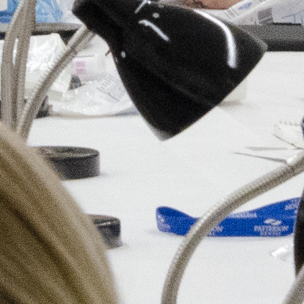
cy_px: -104
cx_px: 34
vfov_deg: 2.7
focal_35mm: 651
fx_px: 6468
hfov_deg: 2.7
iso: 2500
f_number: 11
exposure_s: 1/50
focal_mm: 55
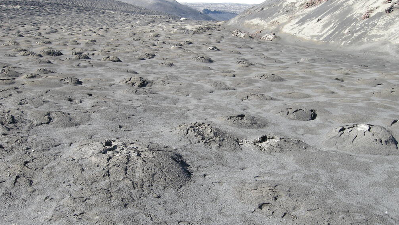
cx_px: 203
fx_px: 413
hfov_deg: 51.6
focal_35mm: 39
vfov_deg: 30.4
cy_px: 116
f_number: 4.3
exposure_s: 1/142
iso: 100
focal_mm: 7.5
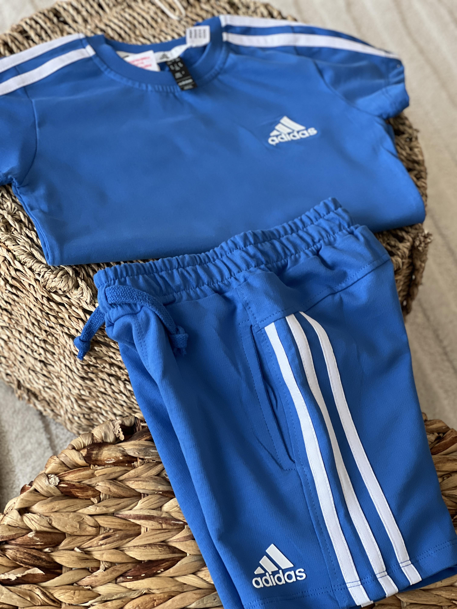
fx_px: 1355
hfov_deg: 19.1
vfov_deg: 25.3
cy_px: 304
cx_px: 228
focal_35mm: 77
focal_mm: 9
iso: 160
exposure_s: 1/33
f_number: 2.8
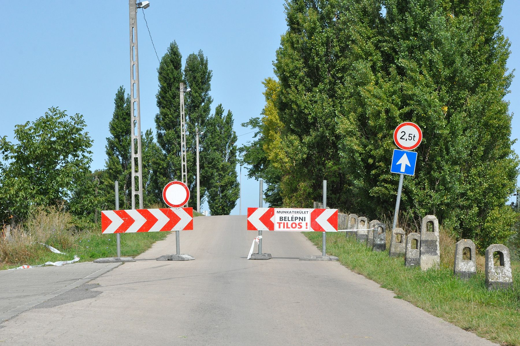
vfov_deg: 15.7
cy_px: 173
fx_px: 1255
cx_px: 260
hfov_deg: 23.4
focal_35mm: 87
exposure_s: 1/640
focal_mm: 58
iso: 800
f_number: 13
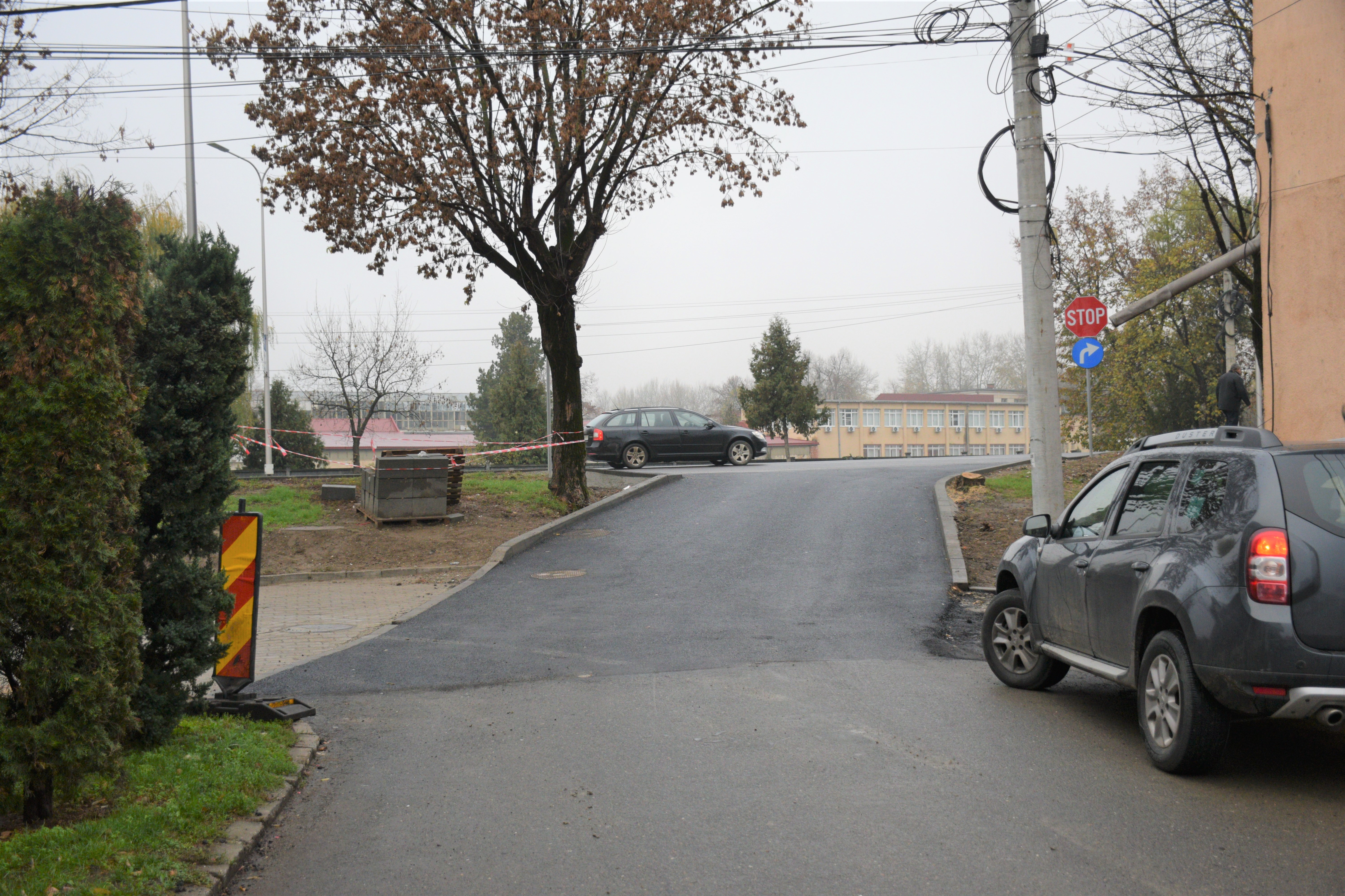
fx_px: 1345
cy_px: 448
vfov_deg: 36.9
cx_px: 672
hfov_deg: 53.1
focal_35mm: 36
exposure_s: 1/1000
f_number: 4
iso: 800
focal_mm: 24
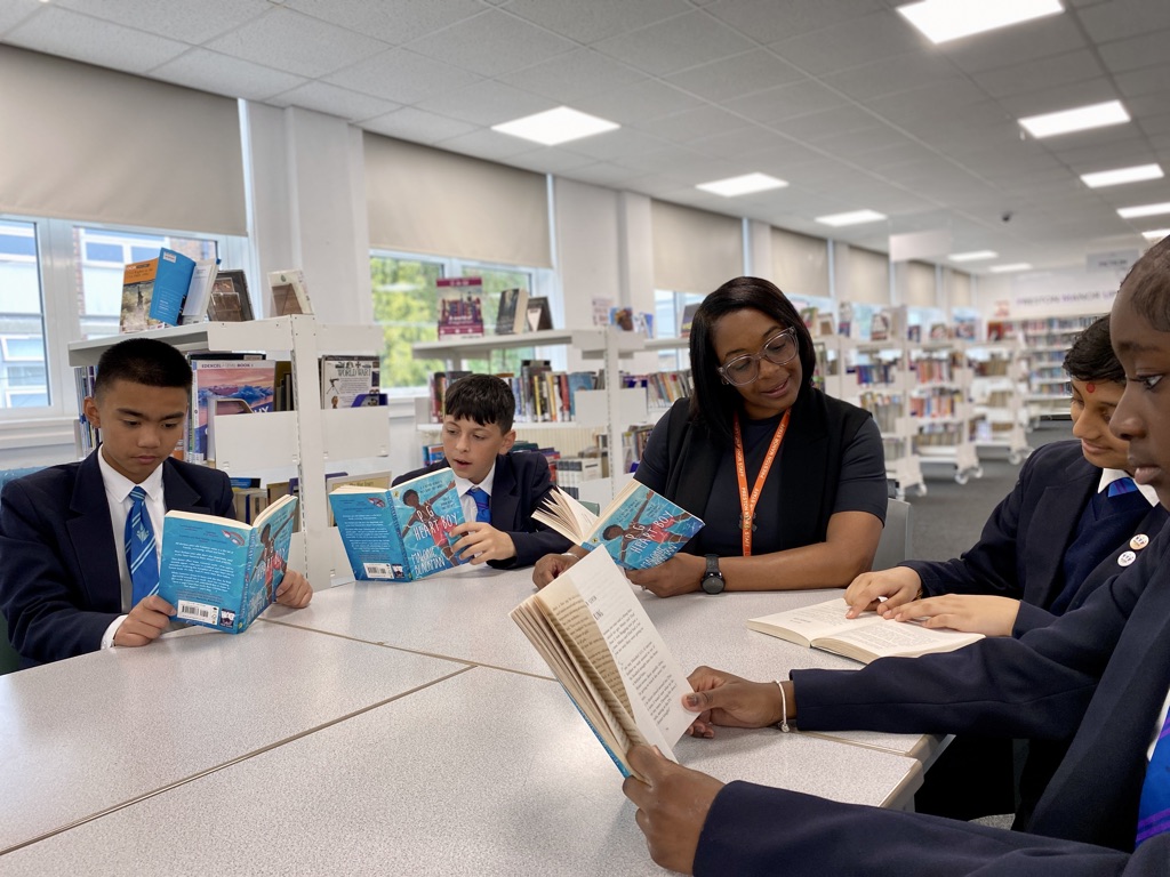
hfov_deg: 67.3
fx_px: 879
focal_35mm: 26
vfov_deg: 53.1
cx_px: 585
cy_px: 438
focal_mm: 4.25
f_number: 1.8
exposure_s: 1/50
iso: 64
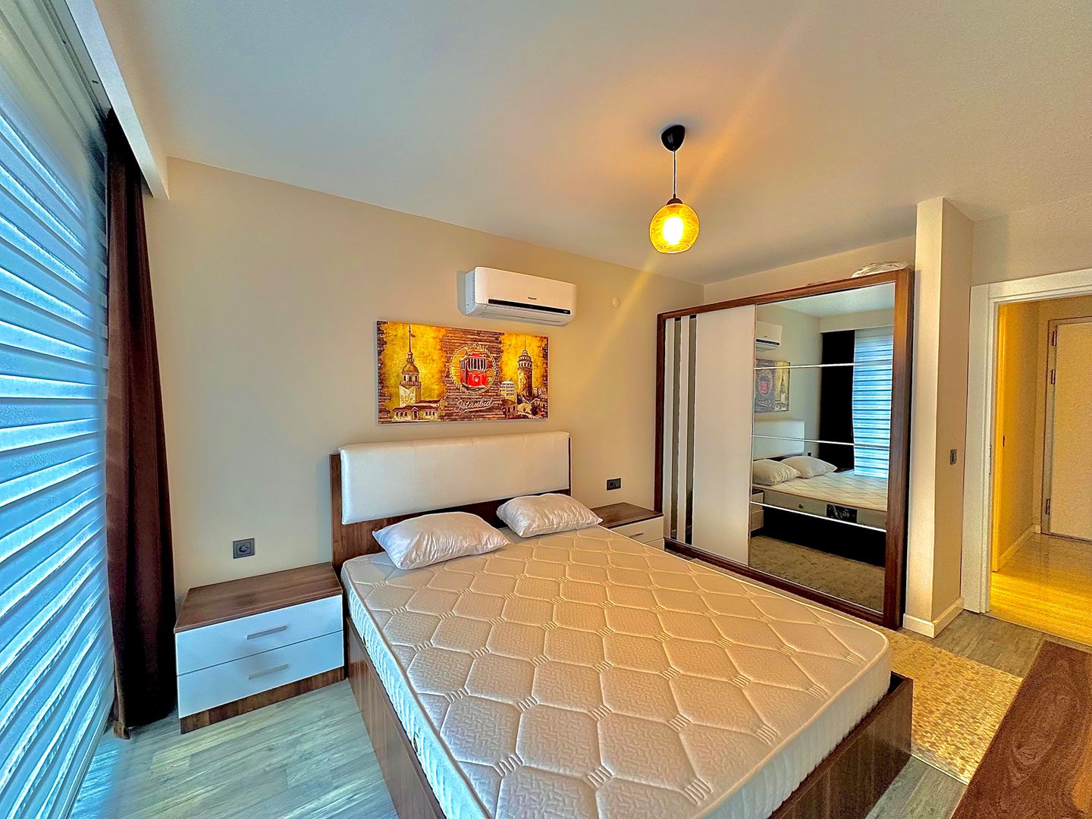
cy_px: 410
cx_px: 546
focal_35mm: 14
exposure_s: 1/99
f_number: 2.2
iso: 250
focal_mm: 2.22
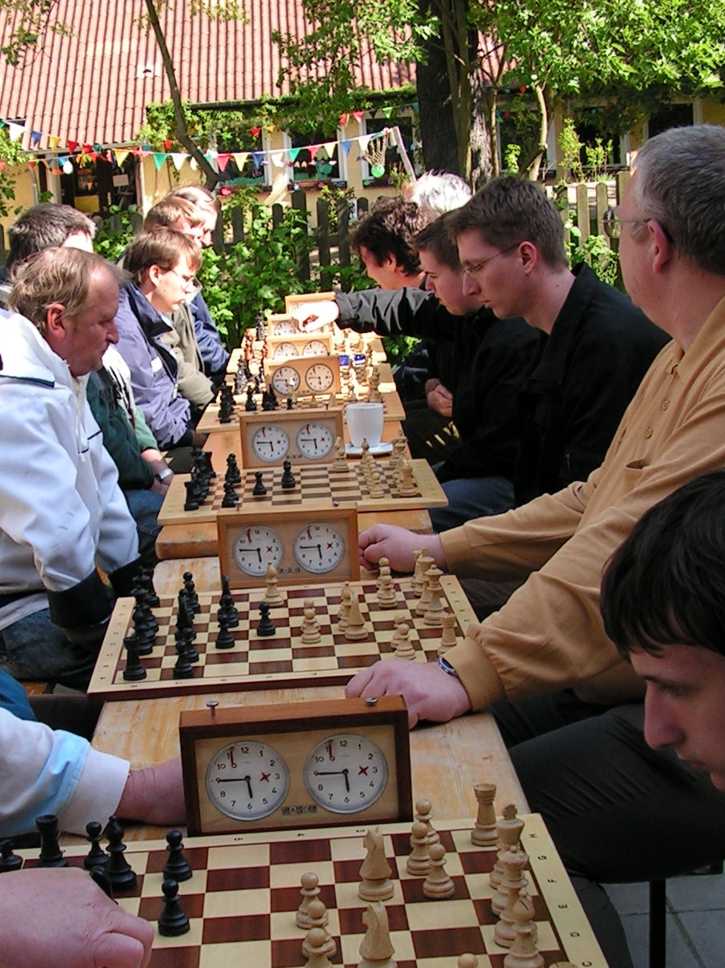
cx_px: 231
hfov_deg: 23.9
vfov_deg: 31.6
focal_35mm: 61
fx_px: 1704
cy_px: 579
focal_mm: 6
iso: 64
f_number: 3.2
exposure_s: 1/250
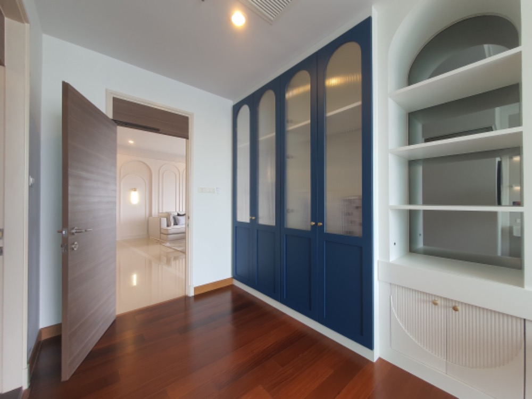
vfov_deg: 89.9
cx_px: 266
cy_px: 200
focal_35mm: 13
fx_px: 200
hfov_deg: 106.2
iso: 64
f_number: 2.2
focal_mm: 1.8
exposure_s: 1/50
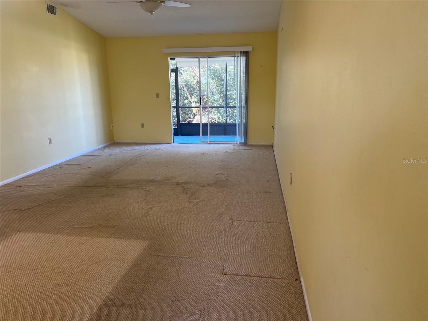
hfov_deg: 67.3
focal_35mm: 26
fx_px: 321
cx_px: 214
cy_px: 160
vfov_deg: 53.1
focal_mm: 5.7
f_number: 1.5
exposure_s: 1/120
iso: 80
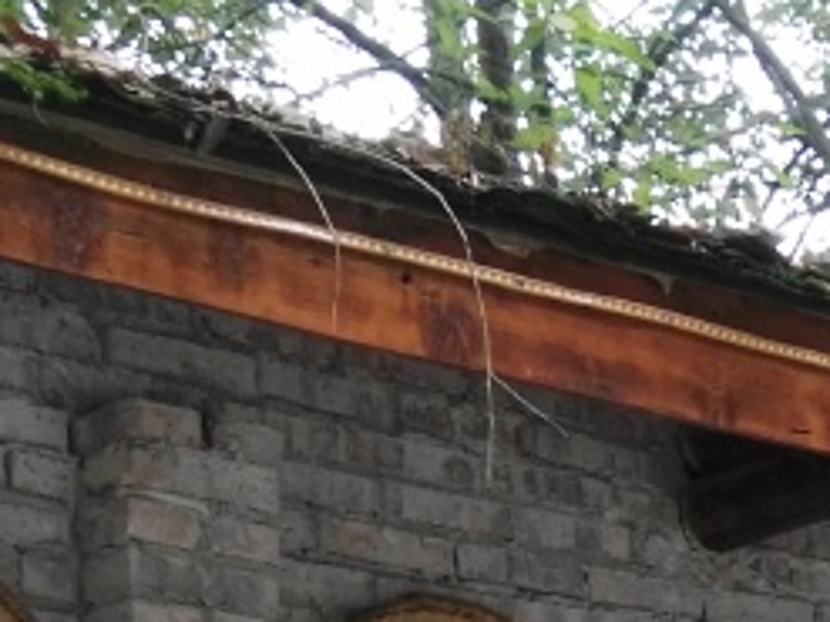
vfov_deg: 9.9
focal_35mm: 136
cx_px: 686
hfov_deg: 14.4
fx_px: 3259
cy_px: 1345
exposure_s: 1/40
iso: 70
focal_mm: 2.96
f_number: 2
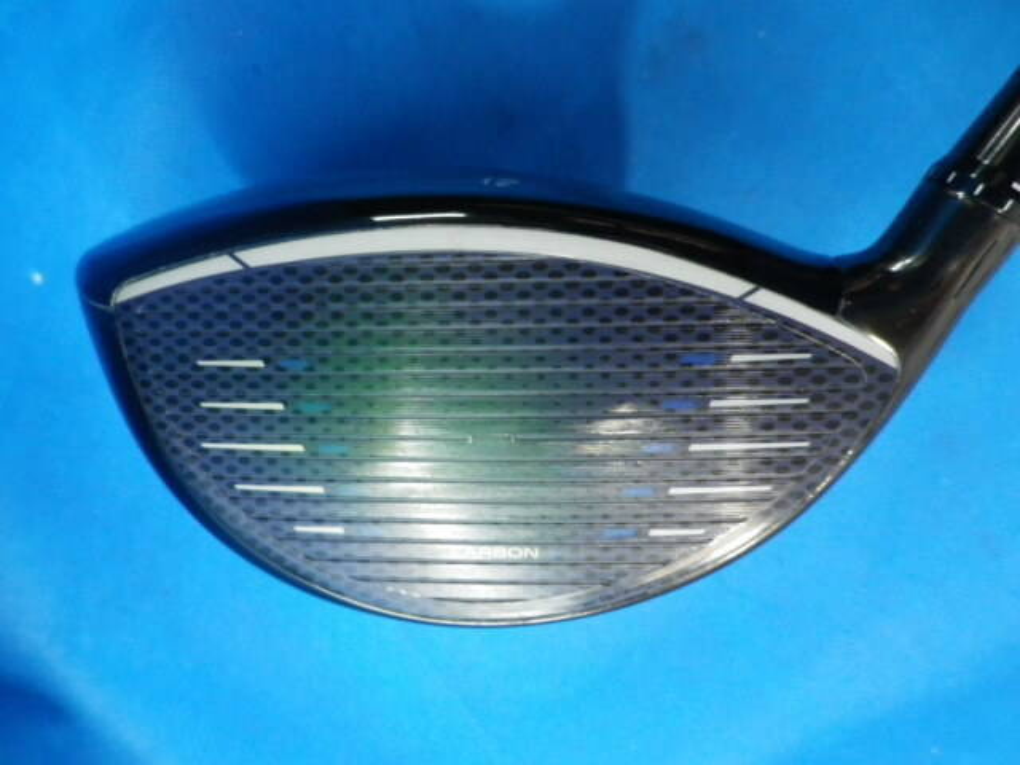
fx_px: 737
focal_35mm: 25
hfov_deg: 69.4
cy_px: 382
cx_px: 510
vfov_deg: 54.9
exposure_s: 1/30
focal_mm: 4.5
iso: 400
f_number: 3.5
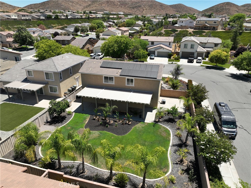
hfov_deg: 71.6
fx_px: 174
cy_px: 94
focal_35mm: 24
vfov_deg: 56.8
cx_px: 126
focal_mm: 12.29
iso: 110
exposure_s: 1/2000
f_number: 2.8
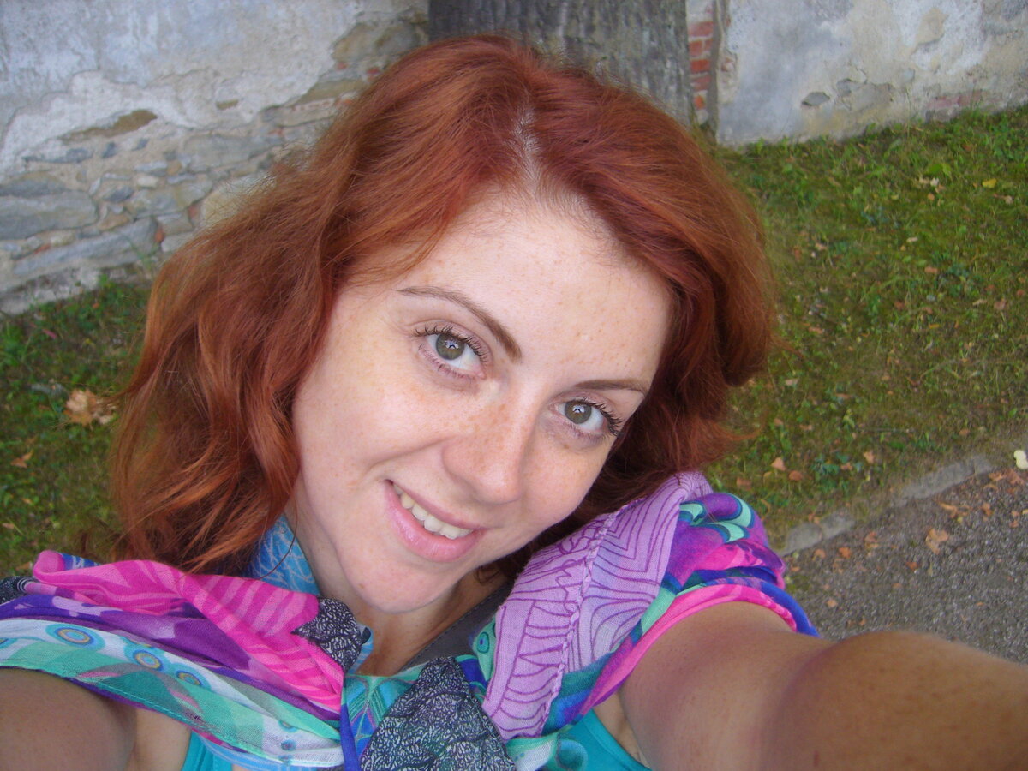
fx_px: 1039
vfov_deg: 40.7
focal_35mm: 35
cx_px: 514
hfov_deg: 52.6
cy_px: 386
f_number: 2.8
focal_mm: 5.8
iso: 80
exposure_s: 1/80
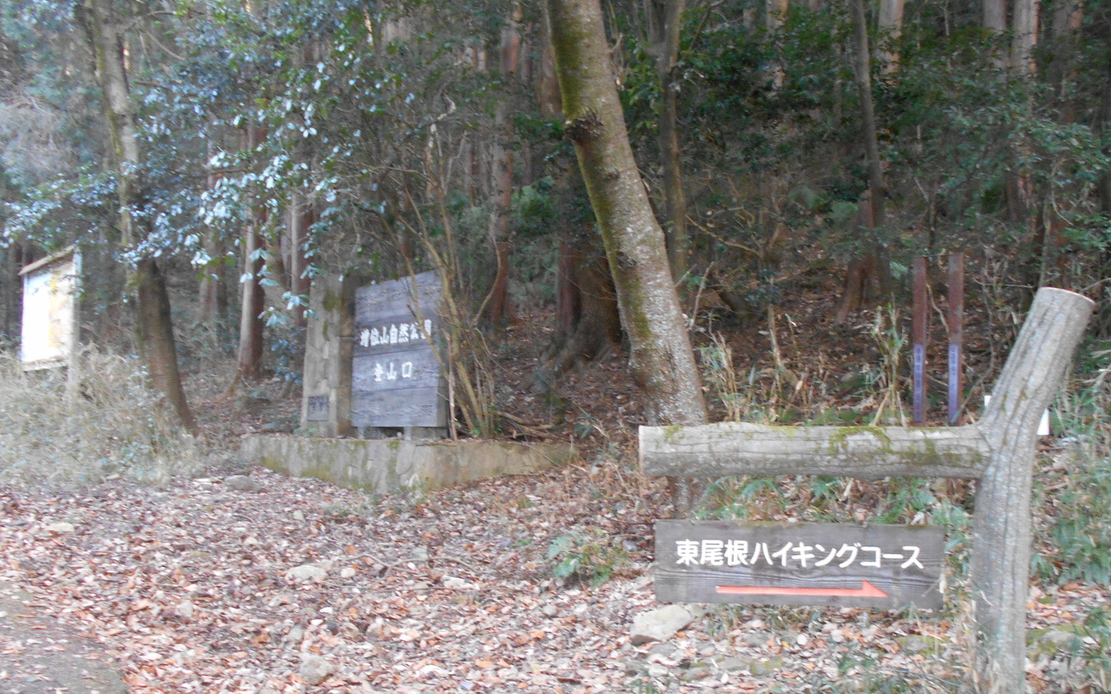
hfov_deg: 58.1
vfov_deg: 37.9
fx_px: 999
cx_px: 571
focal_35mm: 33
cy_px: 465
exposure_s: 1/25
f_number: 3.2
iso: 400
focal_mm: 4.6
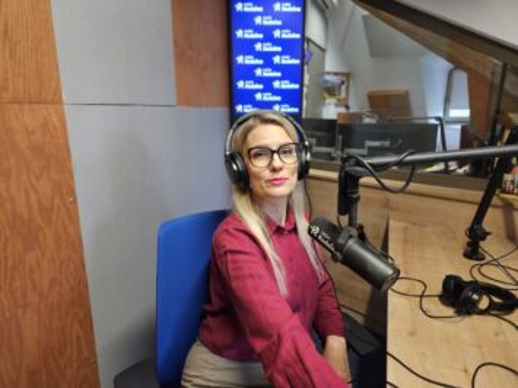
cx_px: 259
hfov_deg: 73.9
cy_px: 194
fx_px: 344
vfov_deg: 58.9
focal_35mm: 23
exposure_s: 1/100
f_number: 1.8
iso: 640
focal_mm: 5.4
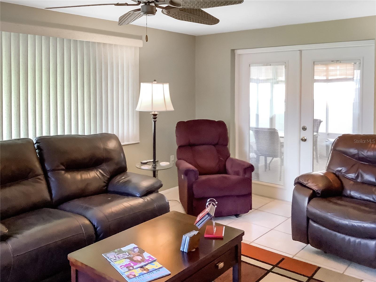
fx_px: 337
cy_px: 141
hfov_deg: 58.4
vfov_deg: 45.4
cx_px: 188
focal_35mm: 31
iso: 200
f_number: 2.4
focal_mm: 3.3
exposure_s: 1/60
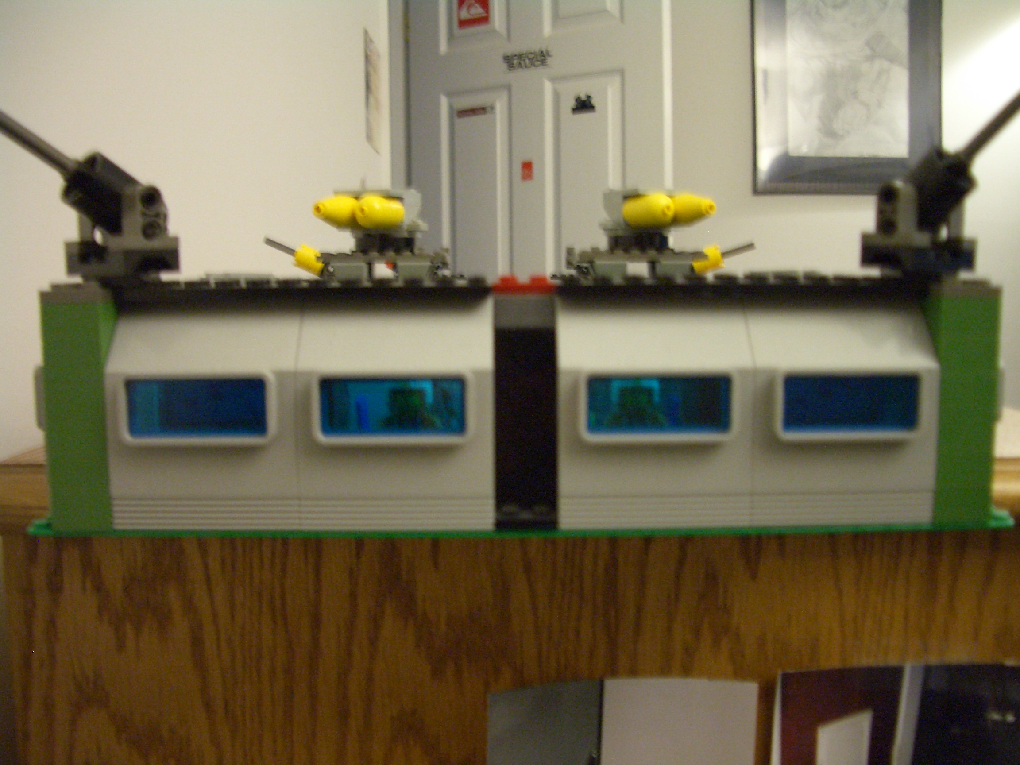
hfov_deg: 52.6
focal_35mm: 35
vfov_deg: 40.7
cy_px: 382
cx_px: 510
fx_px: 1031
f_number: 2.6
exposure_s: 1/8
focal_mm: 5.8
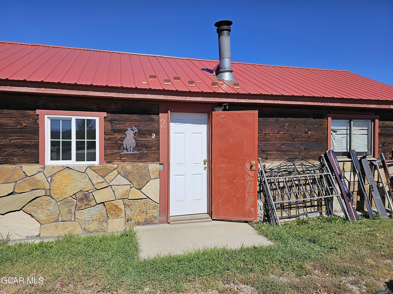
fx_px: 261
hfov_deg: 73.9
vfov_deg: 58.9
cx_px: 196
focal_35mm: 23
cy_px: 147
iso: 12
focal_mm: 6.3
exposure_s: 1/1606
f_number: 1.7
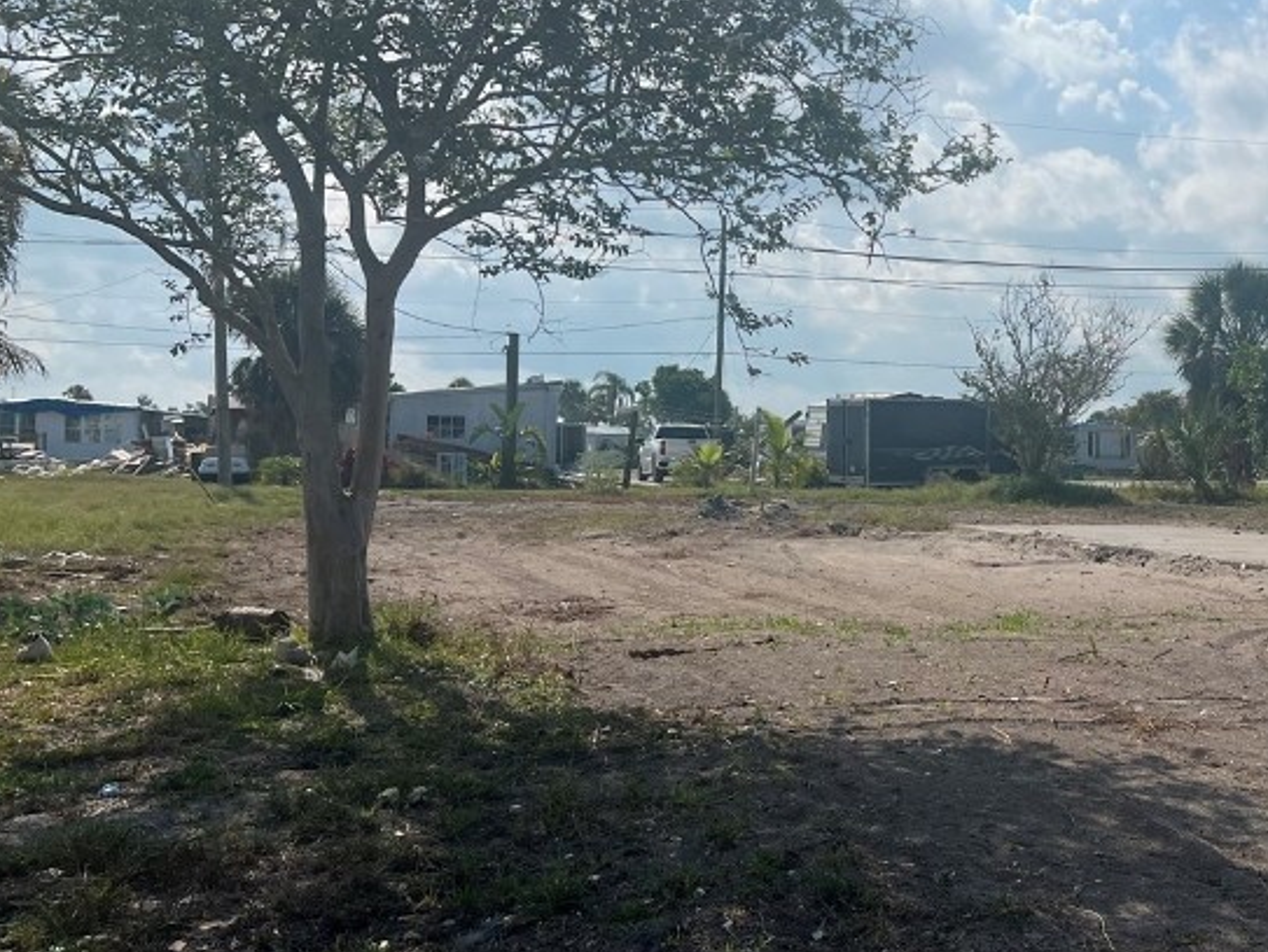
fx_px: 1796
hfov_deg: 36.8
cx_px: 1098
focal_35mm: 49
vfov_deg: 29.7
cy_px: 429
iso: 50
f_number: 1.5
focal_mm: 5.7
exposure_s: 1/10309
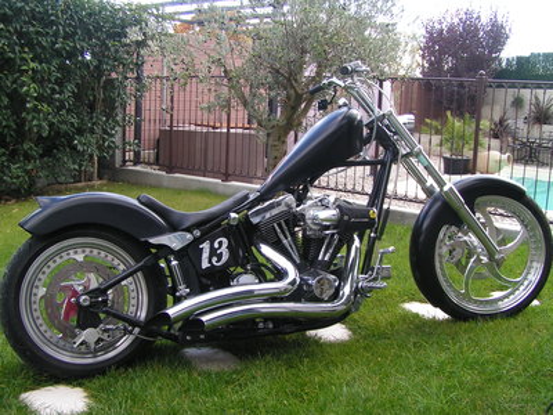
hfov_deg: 49.0
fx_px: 607
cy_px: 208
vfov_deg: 37.7
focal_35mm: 38
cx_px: 276
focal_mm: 5.8
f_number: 4
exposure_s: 1/80
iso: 50
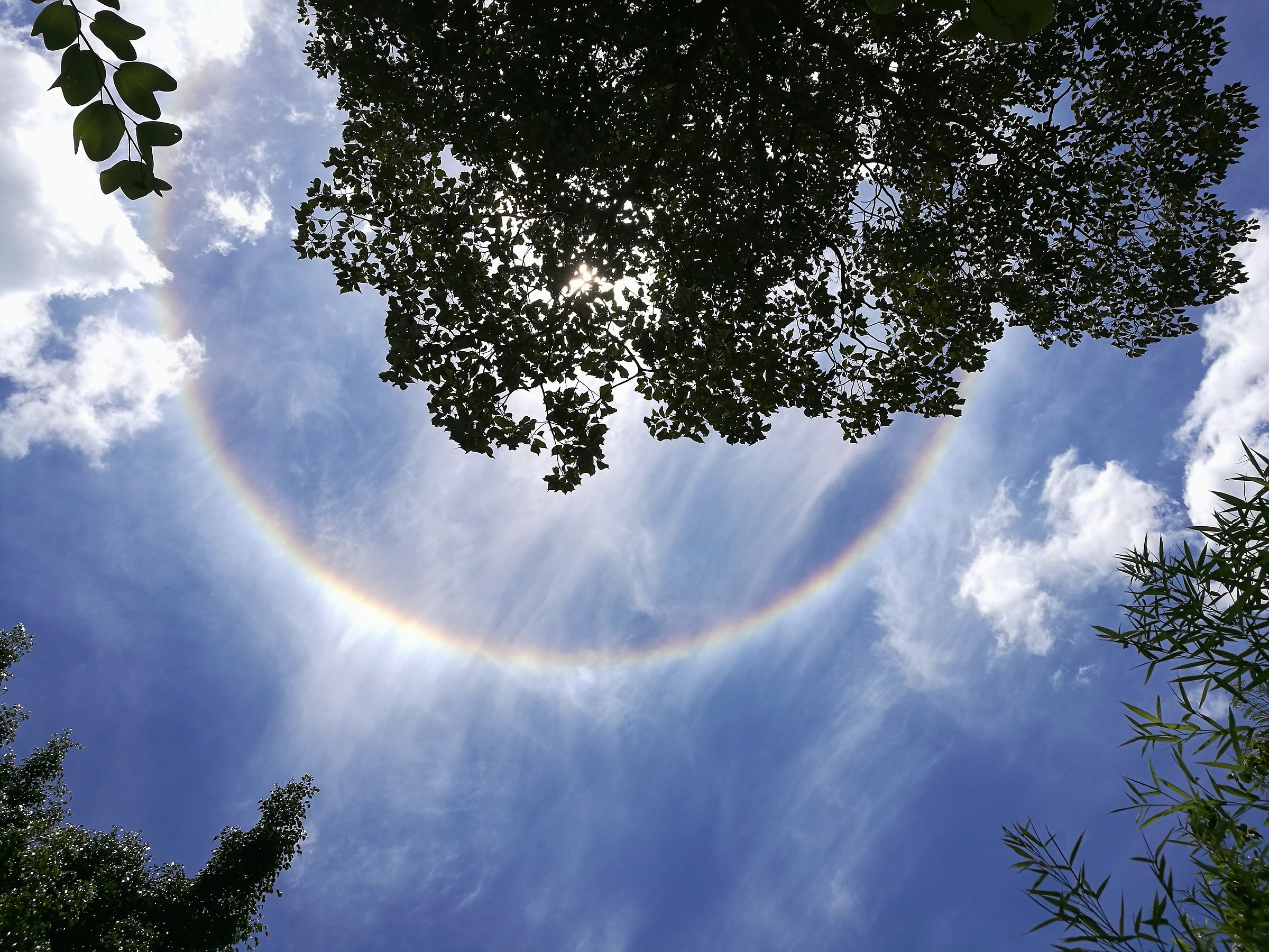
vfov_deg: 51.4
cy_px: 476
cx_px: 634
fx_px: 990
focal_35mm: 27
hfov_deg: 65.3
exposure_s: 1/2611
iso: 50
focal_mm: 4.5
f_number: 2.2
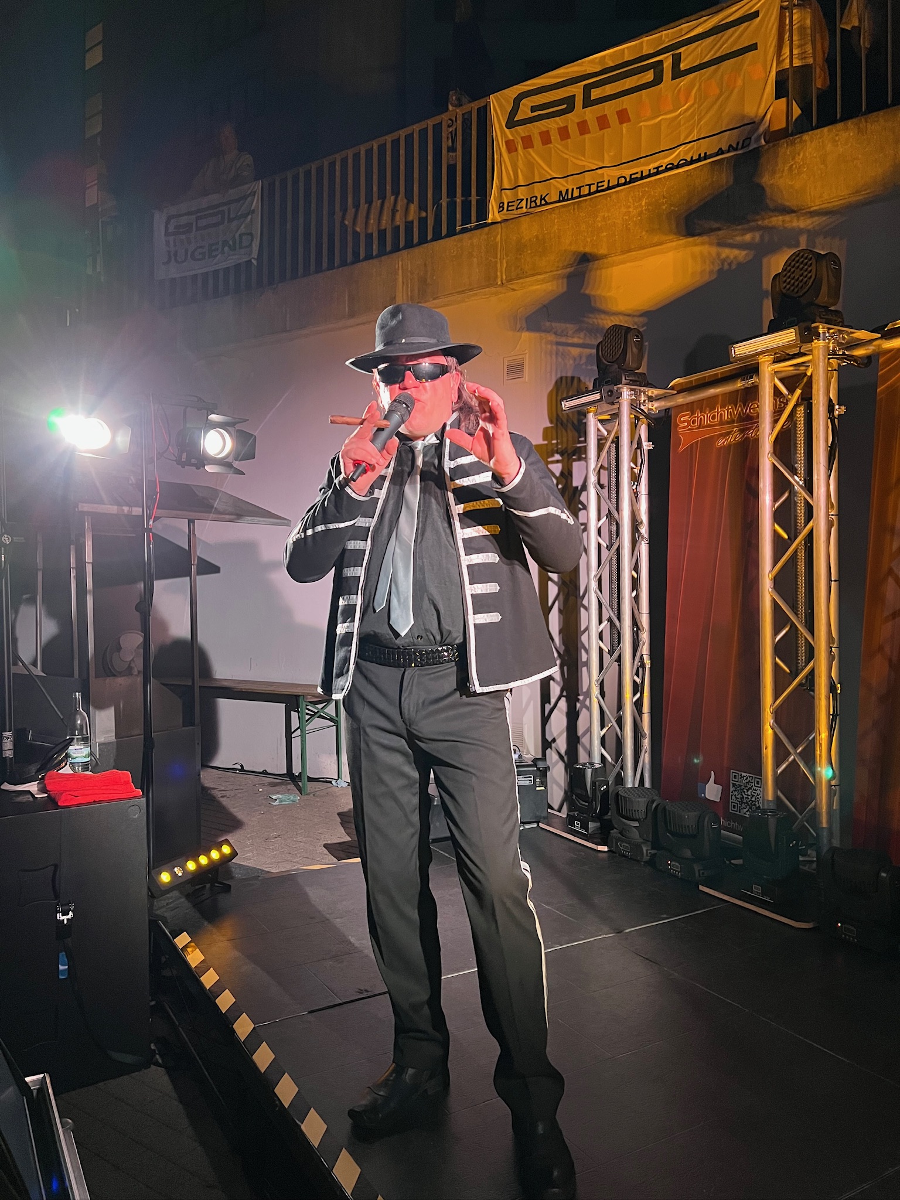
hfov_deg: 53.1
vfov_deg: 67.3
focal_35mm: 26
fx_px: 901
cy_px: 600
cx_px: 450
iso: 500
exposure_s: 1/60
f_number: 1.5
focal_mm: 5.7
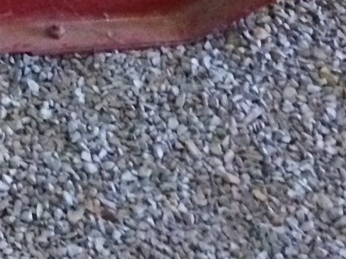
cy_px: -379
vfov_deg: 9.1
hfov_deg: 12.4
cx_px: -273
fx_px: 1459
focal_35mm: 146
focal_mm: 4.15
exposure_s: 1/15
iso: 500
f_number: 2.2
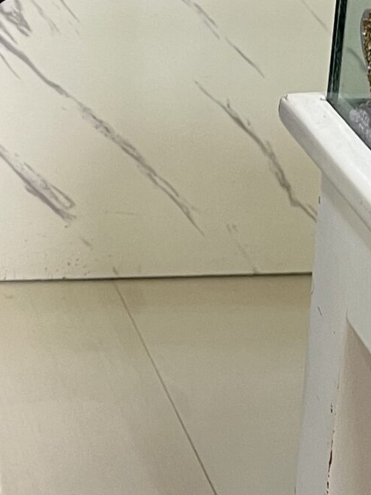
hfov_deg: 13.4
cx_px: -283
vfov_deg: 17.0
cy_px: -330
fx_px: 1430
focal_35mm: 100
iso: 100
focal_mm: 5.1
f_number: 1.6
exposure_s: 1/55
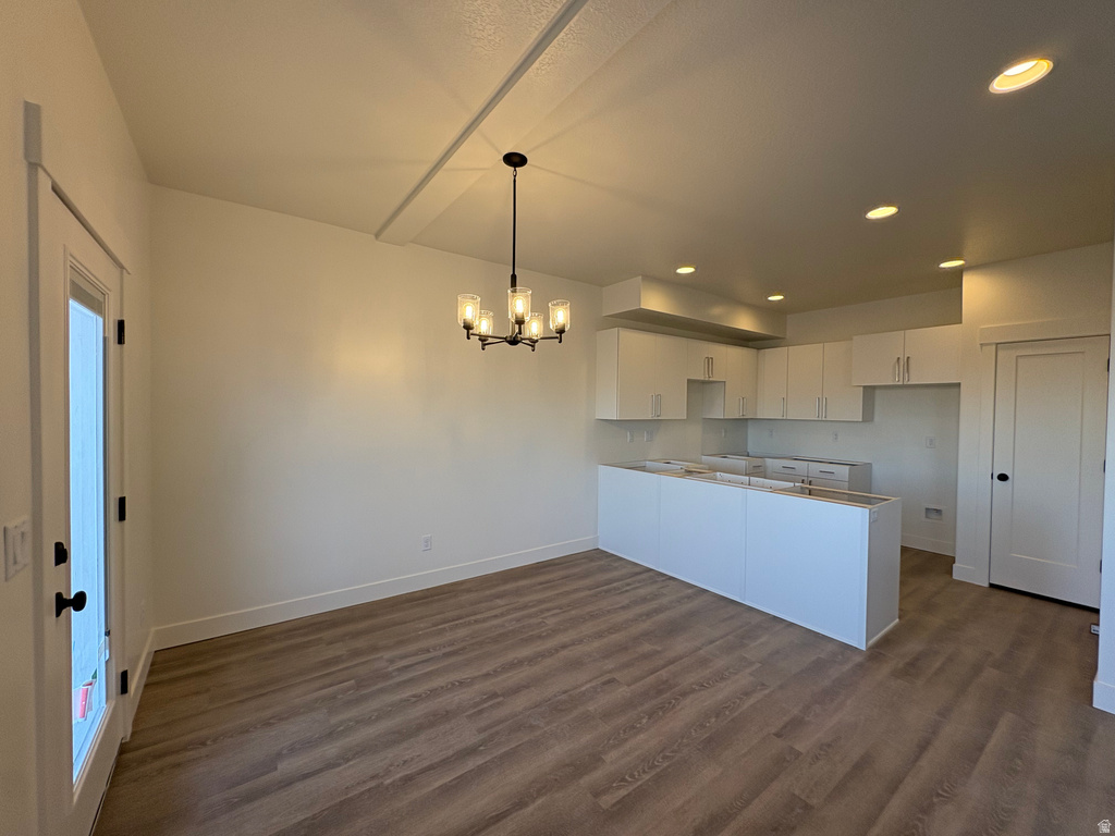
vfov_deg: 85.7
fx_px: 451
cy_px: 418
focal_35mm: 14
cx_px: 558
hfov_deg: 102.1
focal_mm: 2.22
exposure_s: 1/131
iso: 100
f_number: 2.2
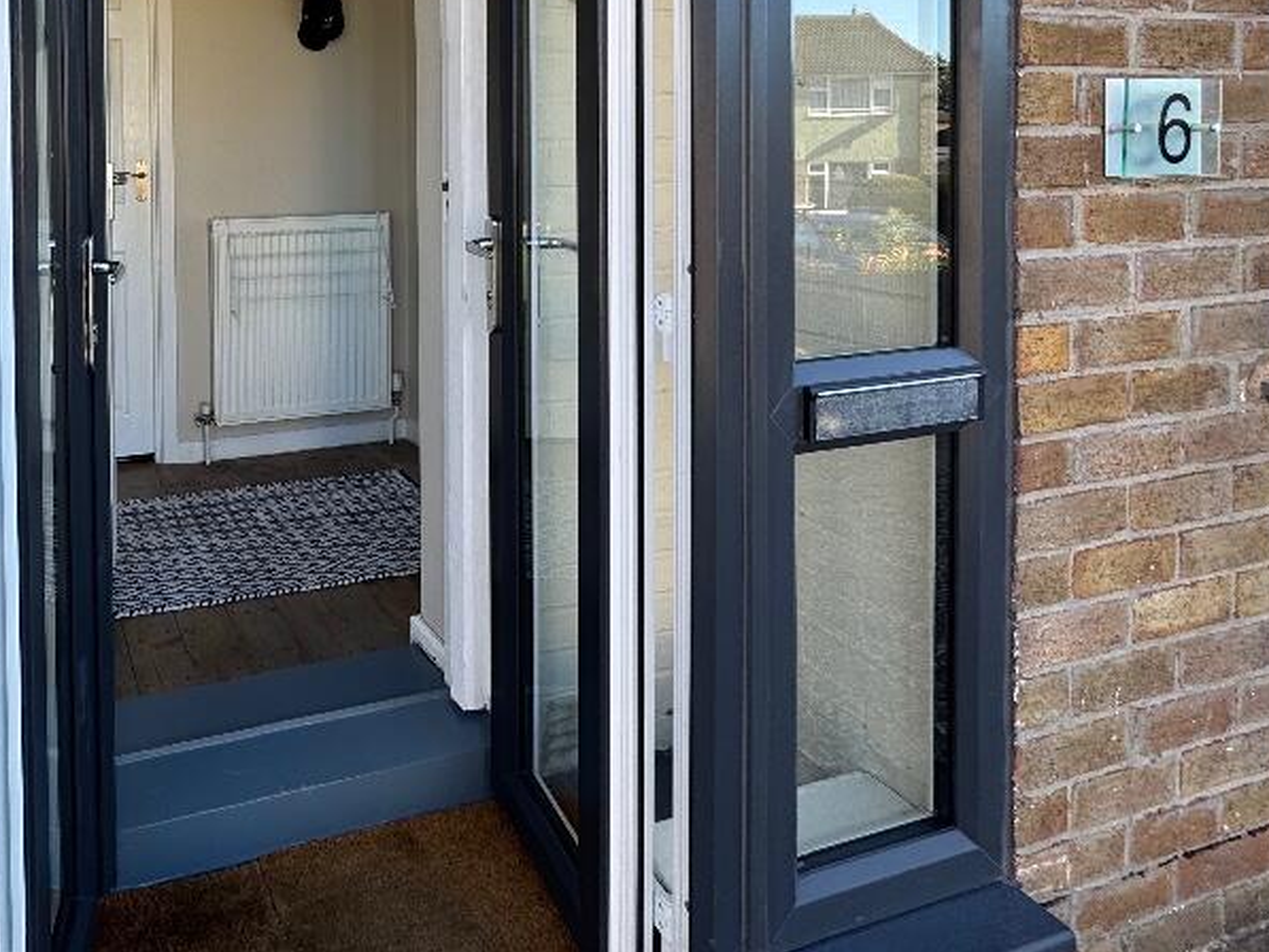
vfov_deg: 52.7
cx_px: 240
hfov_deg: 64.7
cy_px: 174
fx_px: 880
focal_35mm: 24
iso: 40
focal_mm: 2.22
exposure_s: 1/178
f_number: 2.2
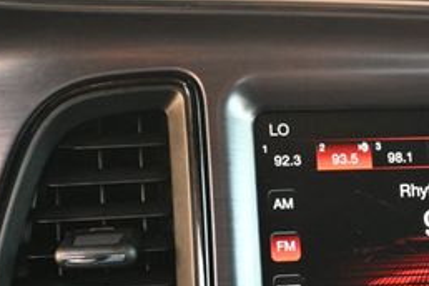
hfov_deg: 24.7
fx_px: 932
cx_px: 431
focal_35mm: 78
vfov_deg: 16.8
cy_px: 326
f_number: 4
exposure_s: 1/125
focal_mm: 21
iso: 2500
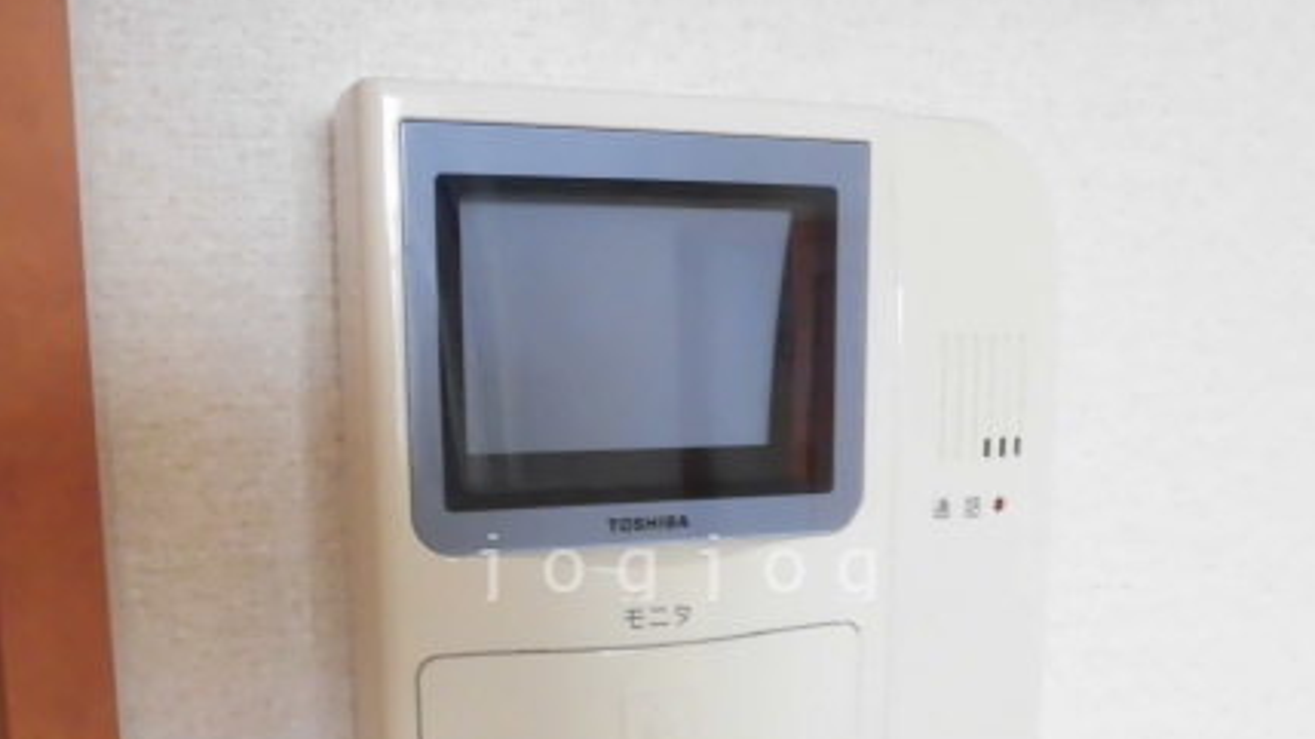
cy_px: 564
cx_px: 684
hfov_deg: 51.6
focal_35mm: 39
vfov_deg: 29.9
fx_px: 1359
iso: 640
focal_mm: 4.3
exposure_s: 1/25
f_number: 3.1
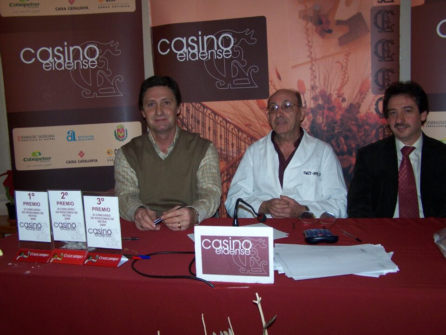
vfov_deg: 37.7
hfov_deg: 49.0
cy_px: 168
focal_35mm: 38
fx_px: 490
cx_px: 223
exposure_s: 1/60
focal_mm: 6.3
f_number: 2.8
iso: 140
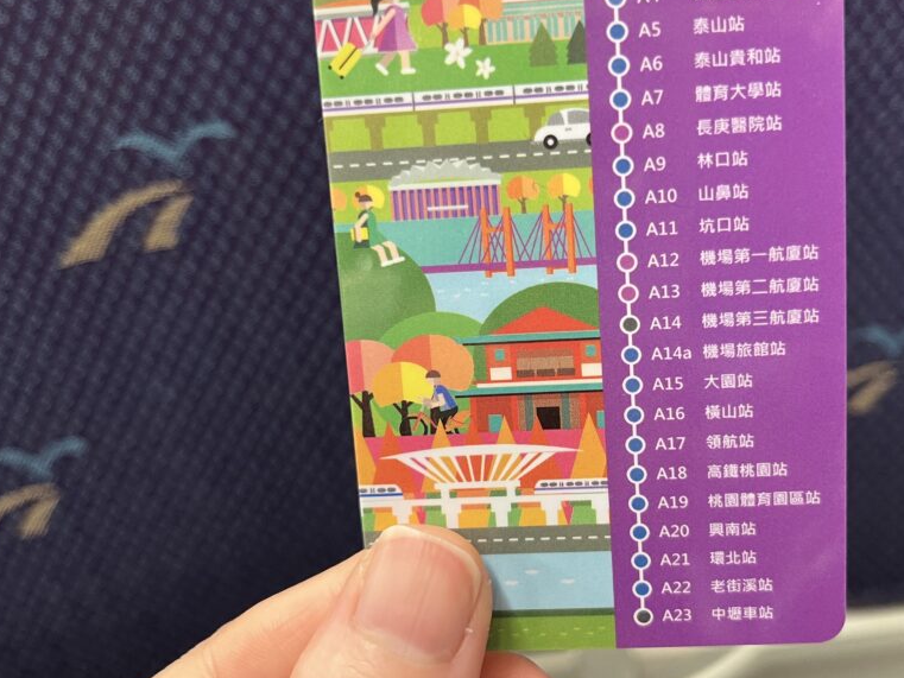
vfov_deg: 40.7
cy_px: 308
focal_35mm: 35
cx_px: 517
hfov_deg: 52.4
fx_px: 914
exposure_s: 1/60
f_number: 1.6
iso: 250
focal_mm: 5.1
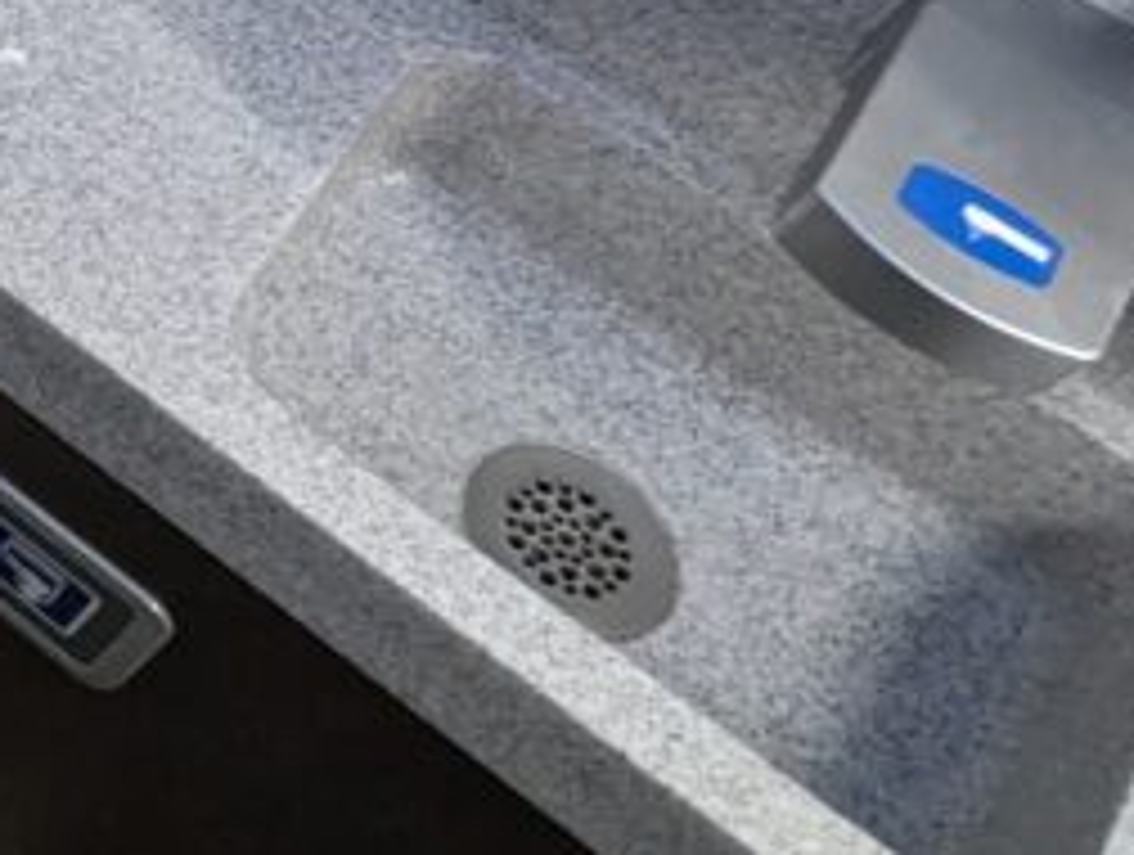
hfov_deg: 21.8
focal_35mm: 65
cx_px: -778
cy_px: -236
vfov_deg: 20.8
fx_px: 2133
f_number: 2.2
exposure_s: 1/40
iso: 508
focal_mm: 2.35
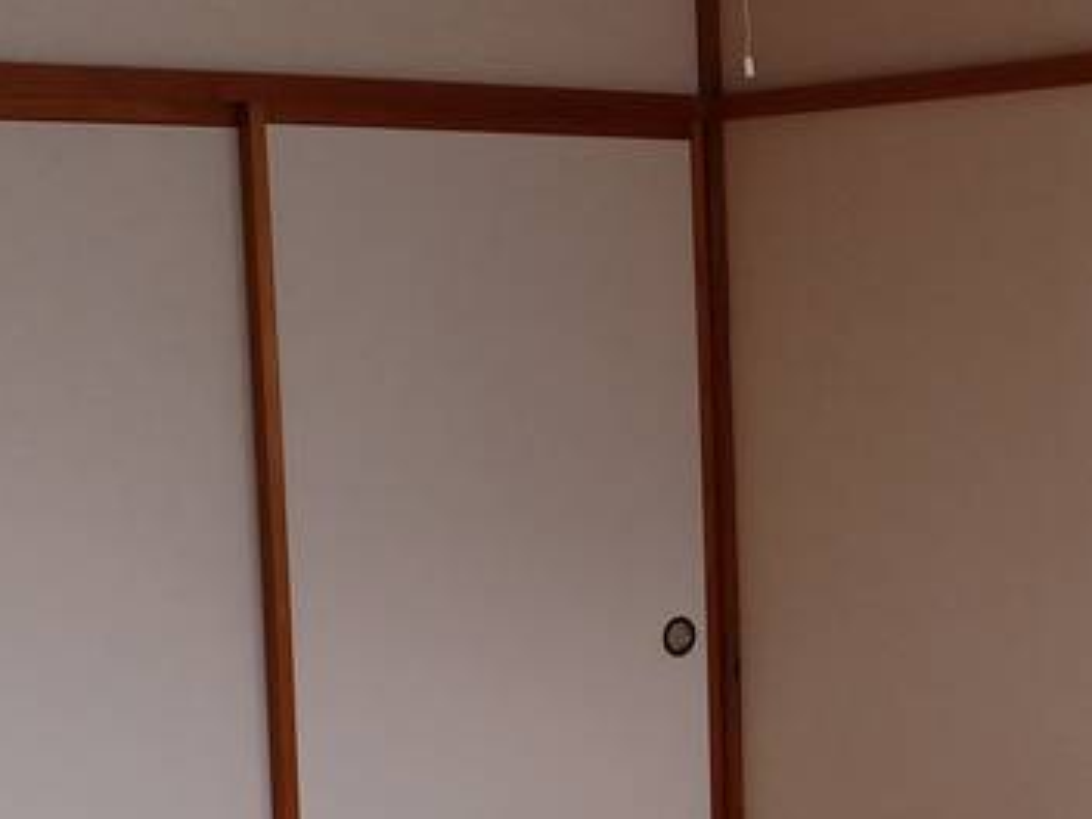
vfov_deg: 21.3
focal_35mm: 69
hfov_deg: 27.2
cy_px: 439
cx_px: 987
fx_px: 2177
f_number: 1.9
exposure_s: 1/208
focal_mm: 3.58
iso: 32
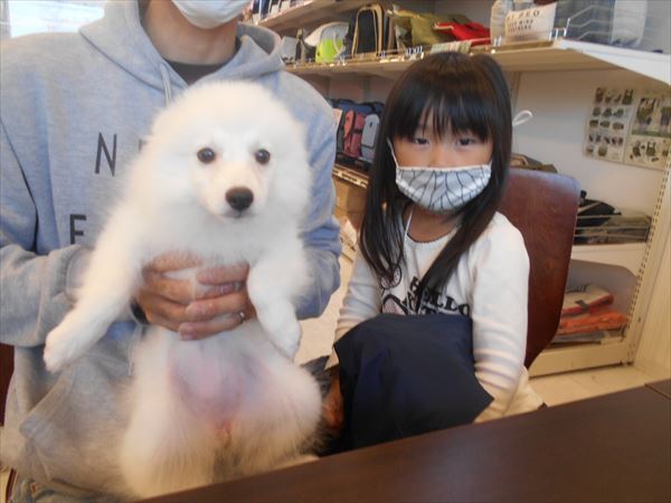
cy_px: 252
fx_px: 504
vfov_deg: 53.1
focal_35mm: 26
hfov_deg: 67.3
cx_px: 336
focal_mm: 4.6
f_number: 3.2
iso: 125
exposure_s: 1/30
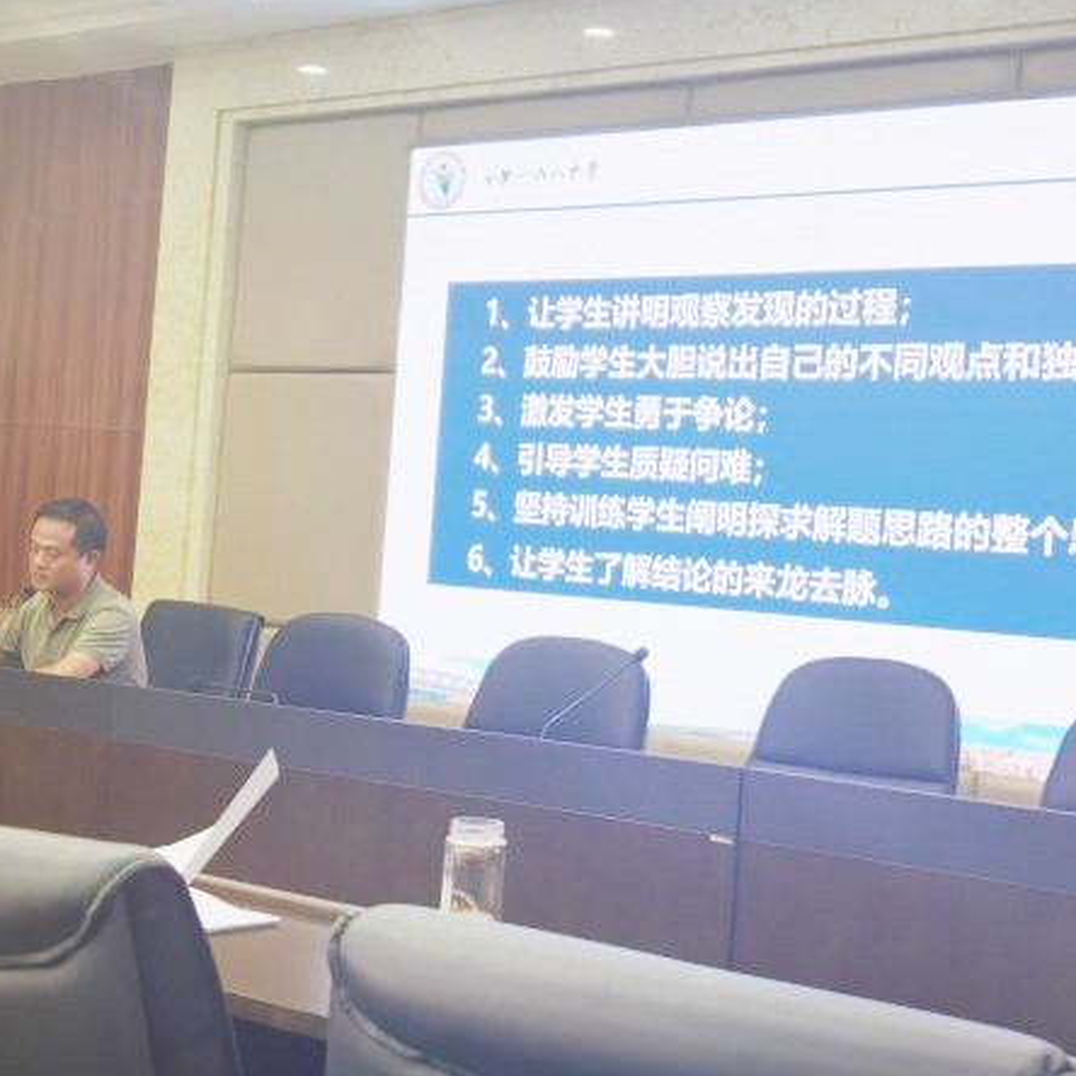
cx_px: 669
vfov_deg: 31.1
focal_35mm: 55
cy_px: 536
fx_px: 1934
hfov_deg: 31.0
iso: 50
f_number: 1.9
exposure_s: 1/70.4
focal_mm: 6.71
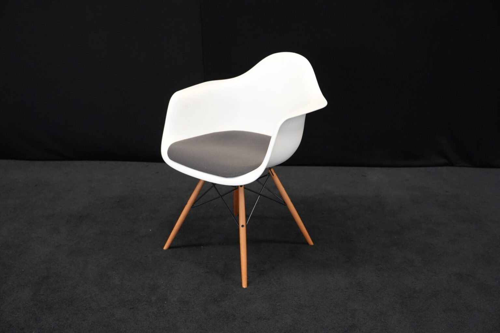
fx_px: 556
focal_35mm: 40
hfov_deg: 48.5
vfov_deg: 33.4
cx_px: 250
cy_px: 166
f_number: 4
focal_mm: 40
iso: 5000
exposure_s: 1/160
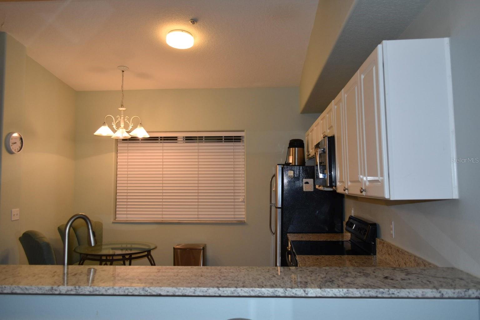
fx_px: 360
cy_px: 160
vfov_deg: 47.9
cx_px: 240
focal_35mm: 27
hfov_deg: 67.4
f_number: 3.5
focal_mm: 18
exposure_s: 1/60
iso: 500
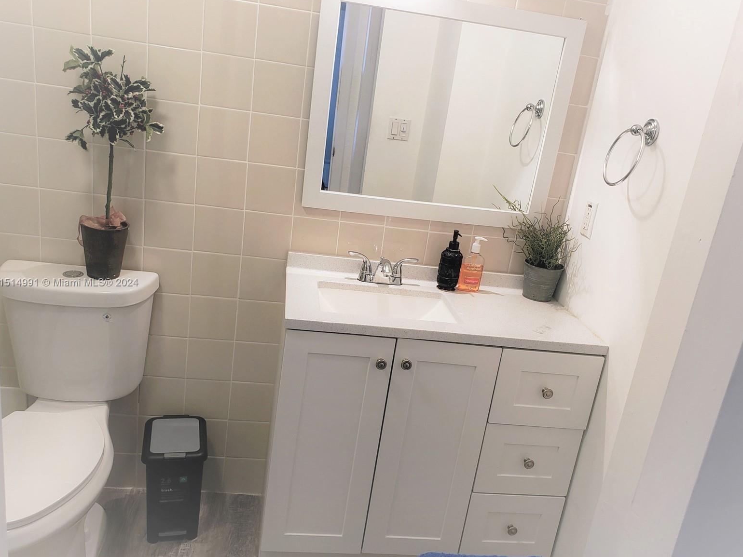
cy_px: 283
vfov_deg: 51.4
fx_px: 580
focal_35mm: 27
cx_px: 369
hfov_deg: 65.3
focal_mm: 4.3
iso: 160
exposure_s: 1/60
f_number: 2.4
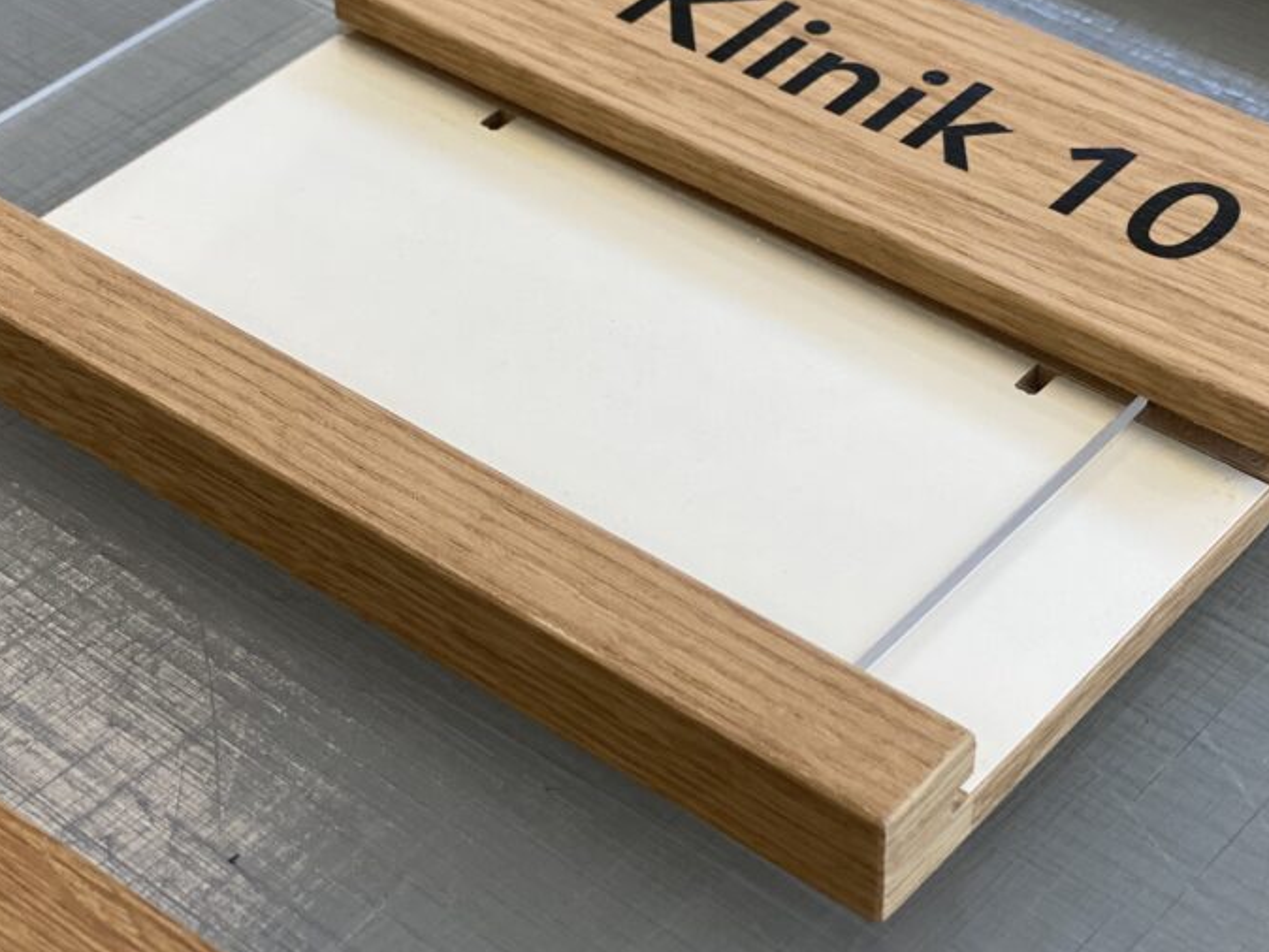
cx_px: 742
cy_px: 440
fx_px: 2897
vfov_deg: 18.7
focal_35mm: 79
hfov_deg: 24.7
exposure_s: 1/122
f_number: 2
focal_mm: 6
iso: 64
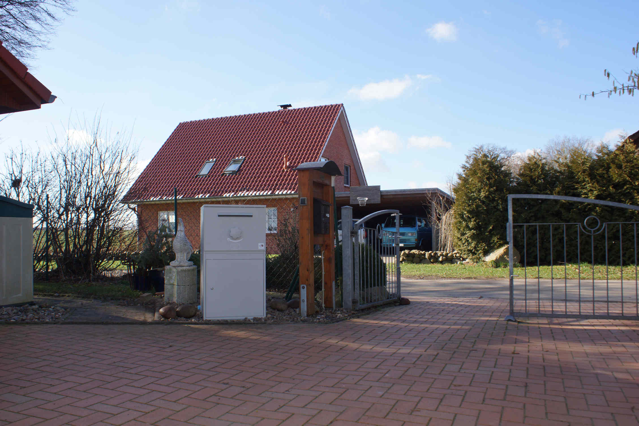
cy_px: 213
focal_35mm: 30
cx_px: 320
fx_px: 532
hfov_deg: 61.9
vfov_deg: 43.6
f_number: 7.1
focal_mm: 20
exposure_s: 1/200
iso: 100
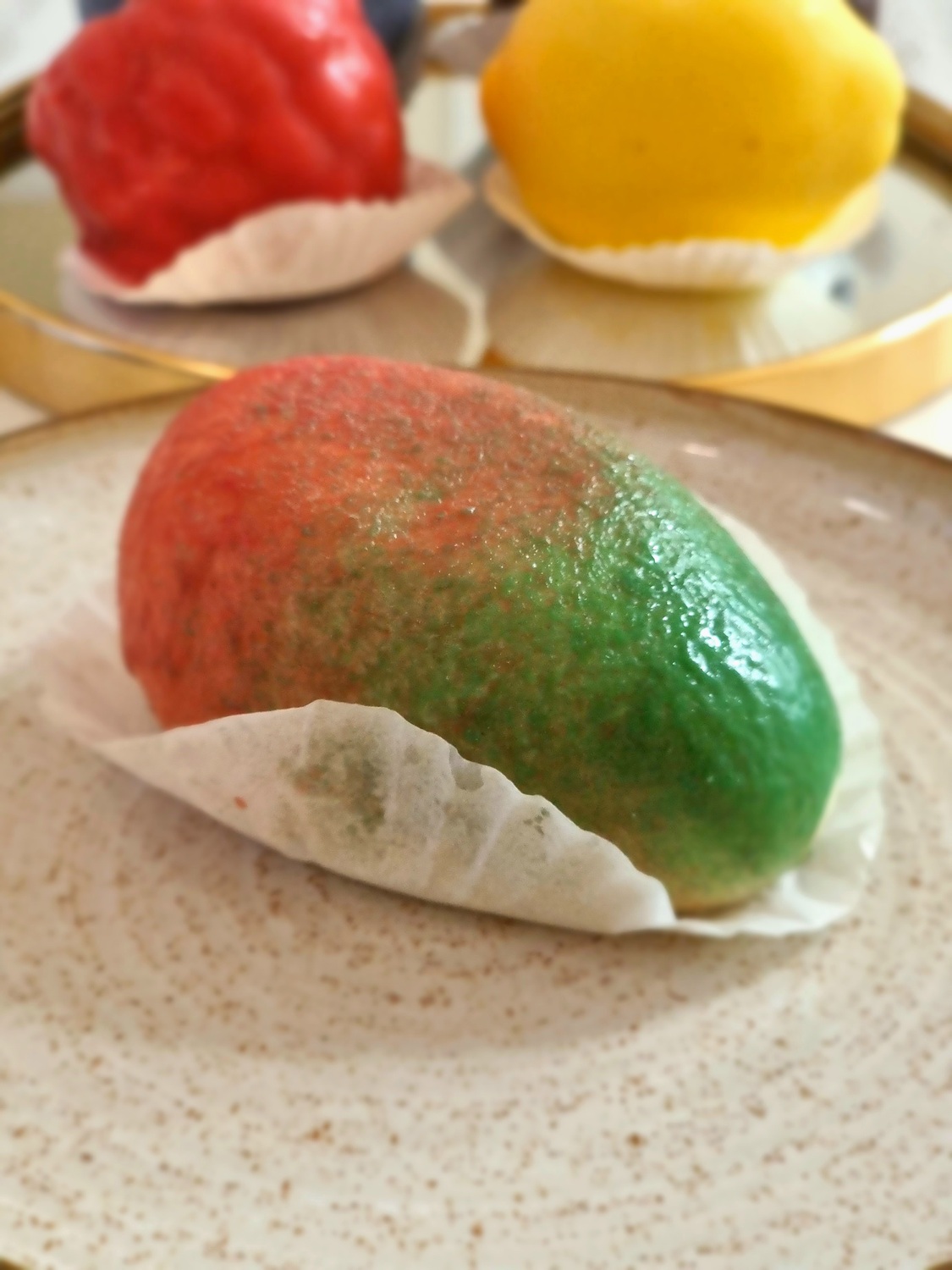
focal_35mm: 72
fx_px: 2640
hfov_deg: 20.4
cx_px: 476
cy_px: 635
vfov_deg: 27.0
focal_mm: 9
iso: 320
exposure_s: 1/33
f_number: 2.4
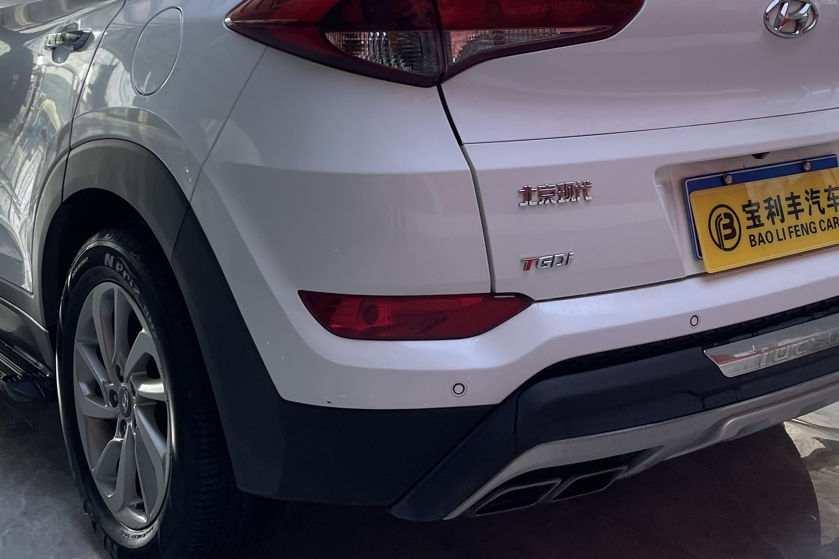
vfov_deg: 25.9
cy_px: 90
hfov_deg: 38.9
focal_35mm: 51
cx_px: 401
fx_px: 1188
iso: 32
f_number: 1.6
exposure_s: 1/344
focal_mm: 5.1
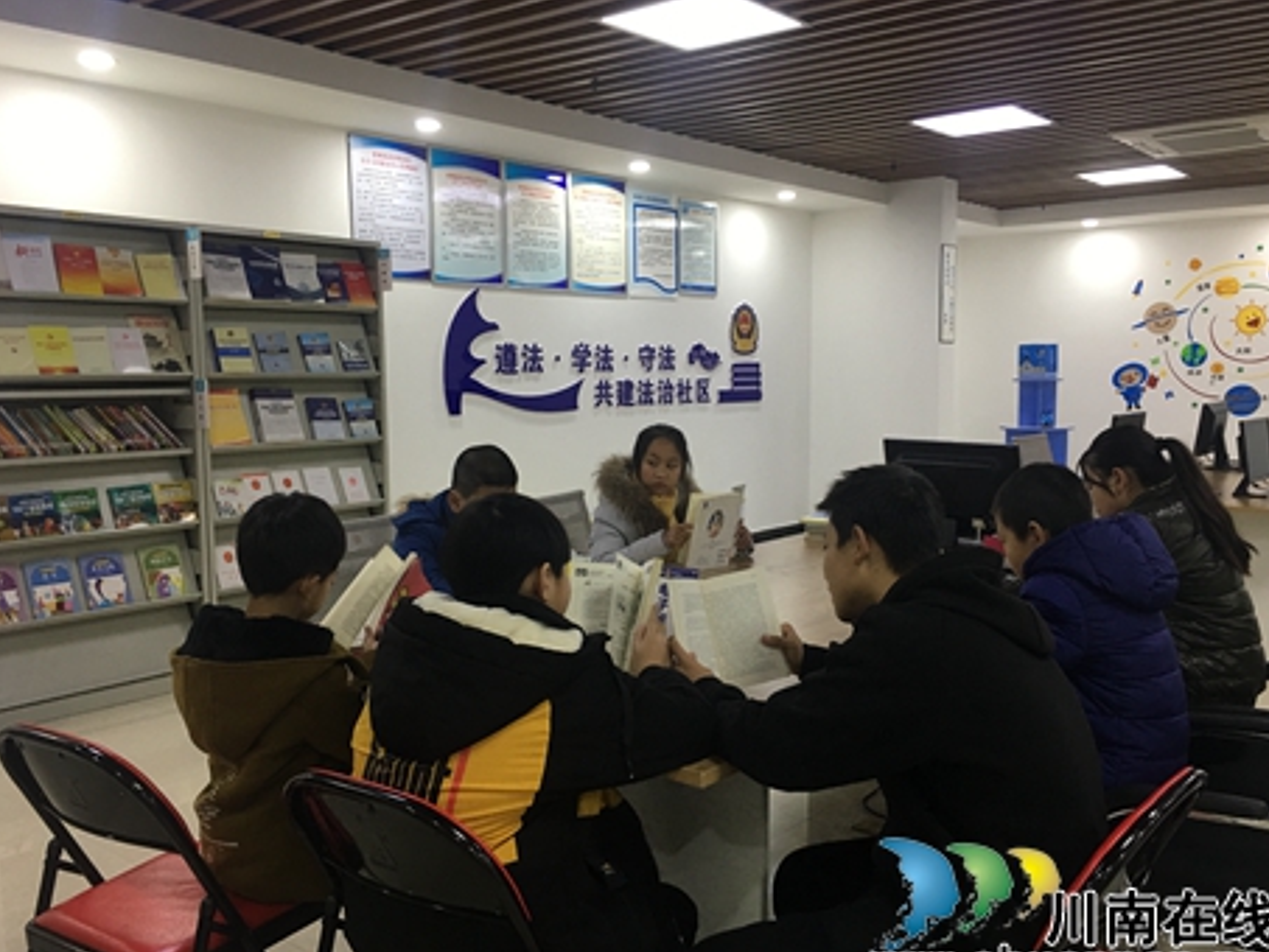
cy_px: 505
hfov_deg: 56.8
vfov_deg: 44.2
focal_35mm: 32
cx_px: 667
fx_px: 1173
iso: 50
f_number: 2.2
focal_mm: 4.15
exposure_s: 1/17
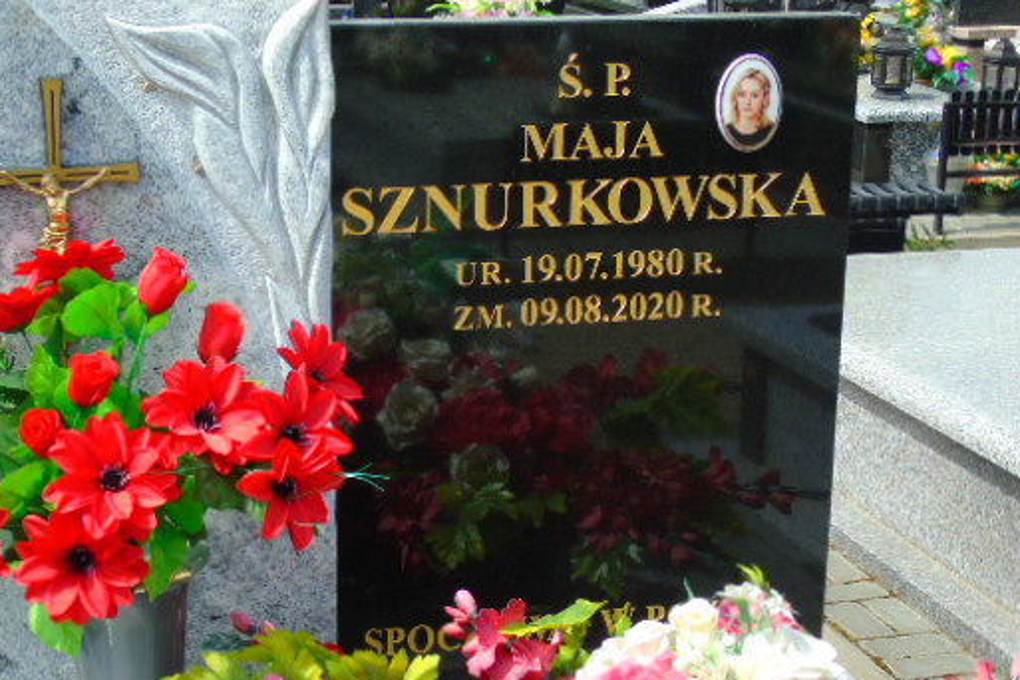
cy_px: 374
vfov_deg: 19.5
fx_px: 1983
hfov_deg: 28.8
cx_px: 406
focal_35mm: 70
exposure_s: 1/400
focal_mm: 9.6
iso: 80
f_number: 4.3
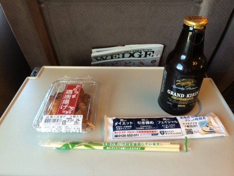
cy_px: 88
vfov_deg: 46.8
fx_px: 203
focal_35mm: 30
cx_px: 117
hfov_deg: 60.0
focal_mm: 4.12
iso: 50
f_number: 2.2
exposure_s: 1/30
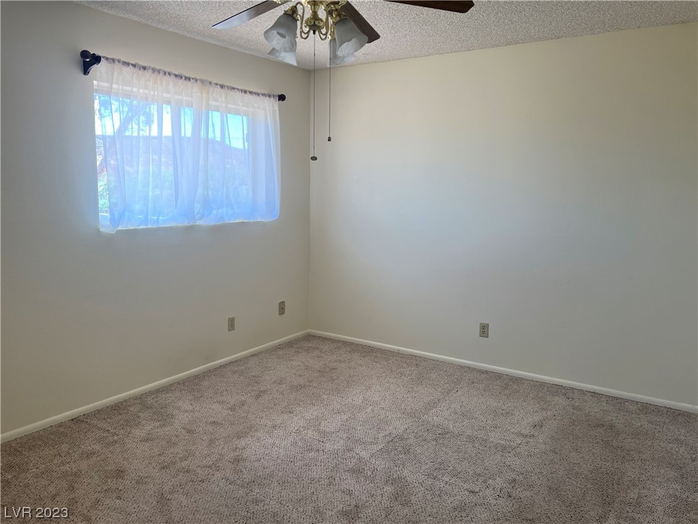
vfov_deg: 53.1
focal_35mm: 26
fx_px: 524
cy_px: 262
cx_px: 349
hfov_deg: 67.3
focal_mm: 5.7
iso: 64
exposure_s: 1/164
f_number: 1.5
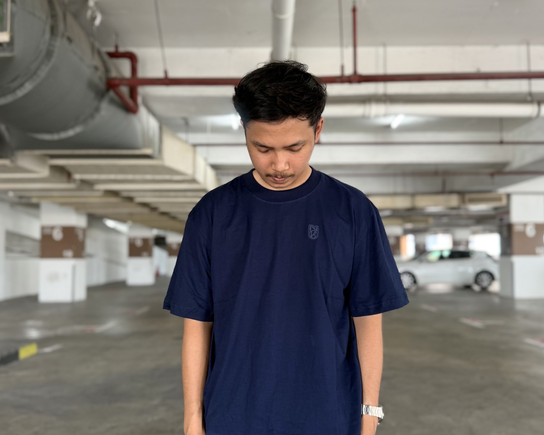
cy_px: 231
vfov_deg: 45.8
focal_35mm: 32
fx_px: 515
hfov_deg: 55.7
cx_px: 276
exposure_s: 1/50
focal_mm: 6.76
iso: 125
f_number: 1.78
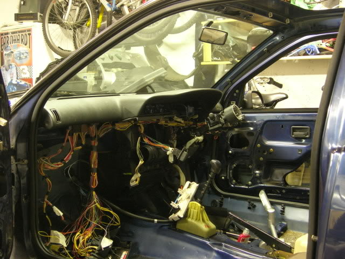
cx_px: 172
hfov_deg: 37.5
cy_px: 130
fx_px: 508
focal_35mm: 51
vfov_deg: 28.6
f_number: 3.2
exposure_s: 1/3.8
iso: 200
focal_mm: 10.6
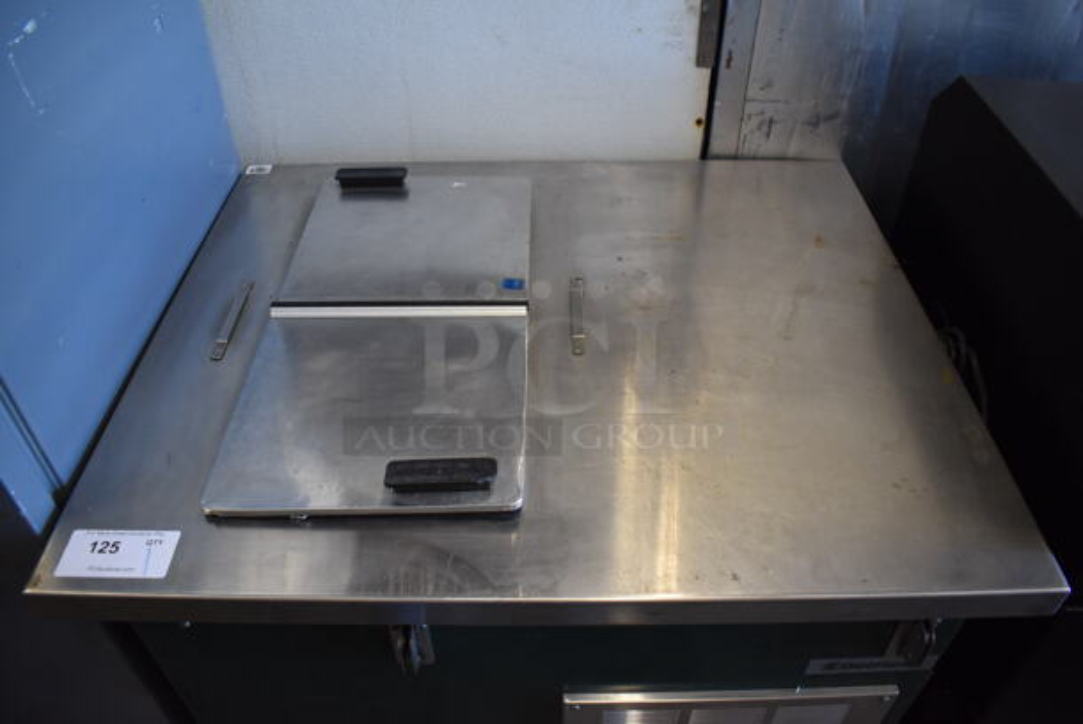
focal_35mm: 27
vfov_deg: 48.0
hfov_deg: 67.3
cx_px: 542
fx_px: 813
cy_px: 362
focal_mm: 18
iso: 900
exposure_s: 1/125
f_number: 3.5
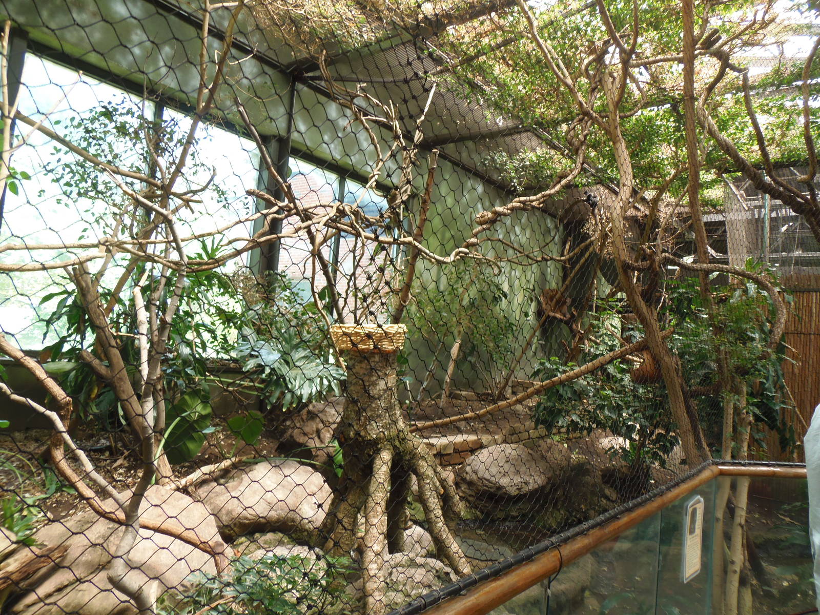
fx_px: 569
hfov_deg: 71.6
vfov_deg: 56.8
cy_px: 308
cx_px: 410
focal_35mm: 24
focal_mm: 4.3
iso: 80
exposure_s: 1/30
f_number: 2.9
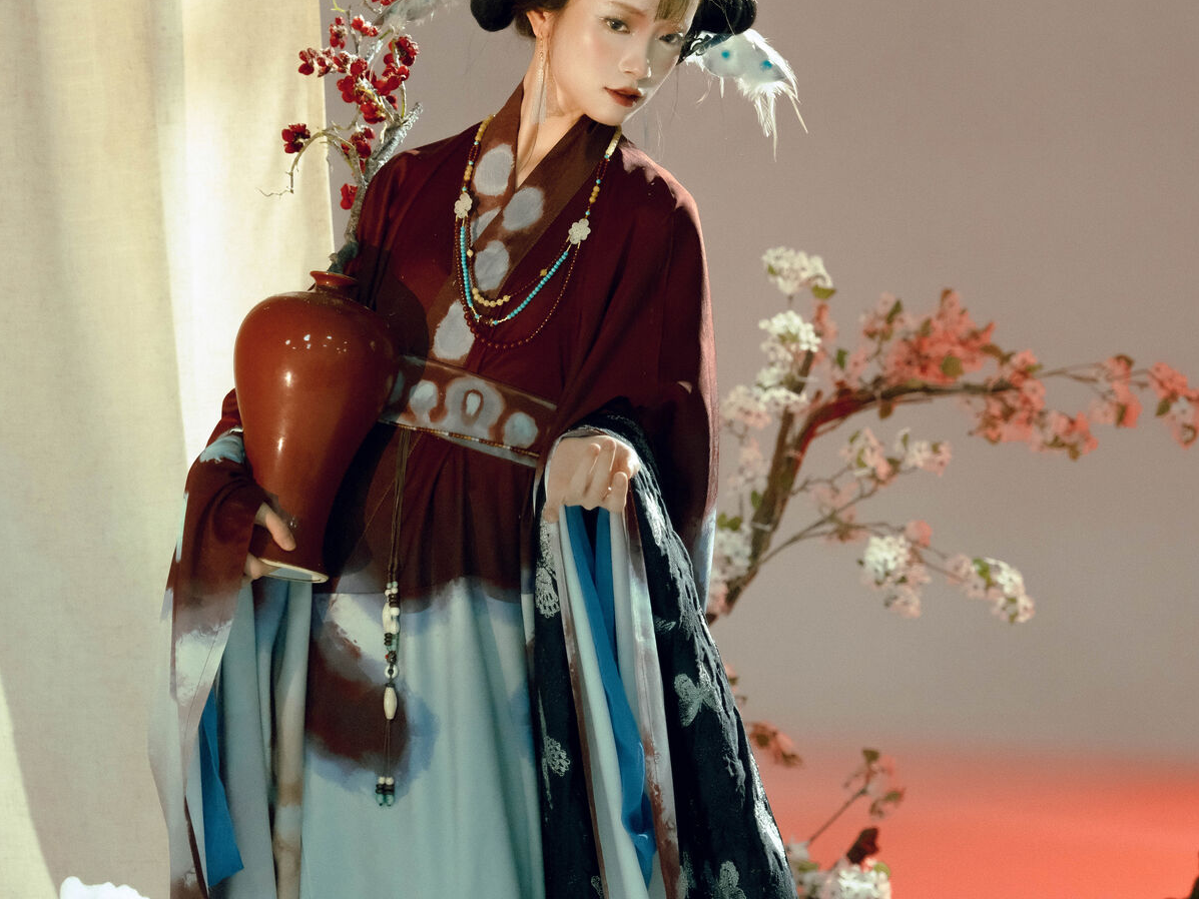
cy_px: 631
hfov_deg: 16.4
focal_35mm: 120
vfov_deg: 12.3
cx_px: 599
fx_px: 4157
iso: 2000
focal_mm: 55
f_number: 2.8
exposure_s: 1/250
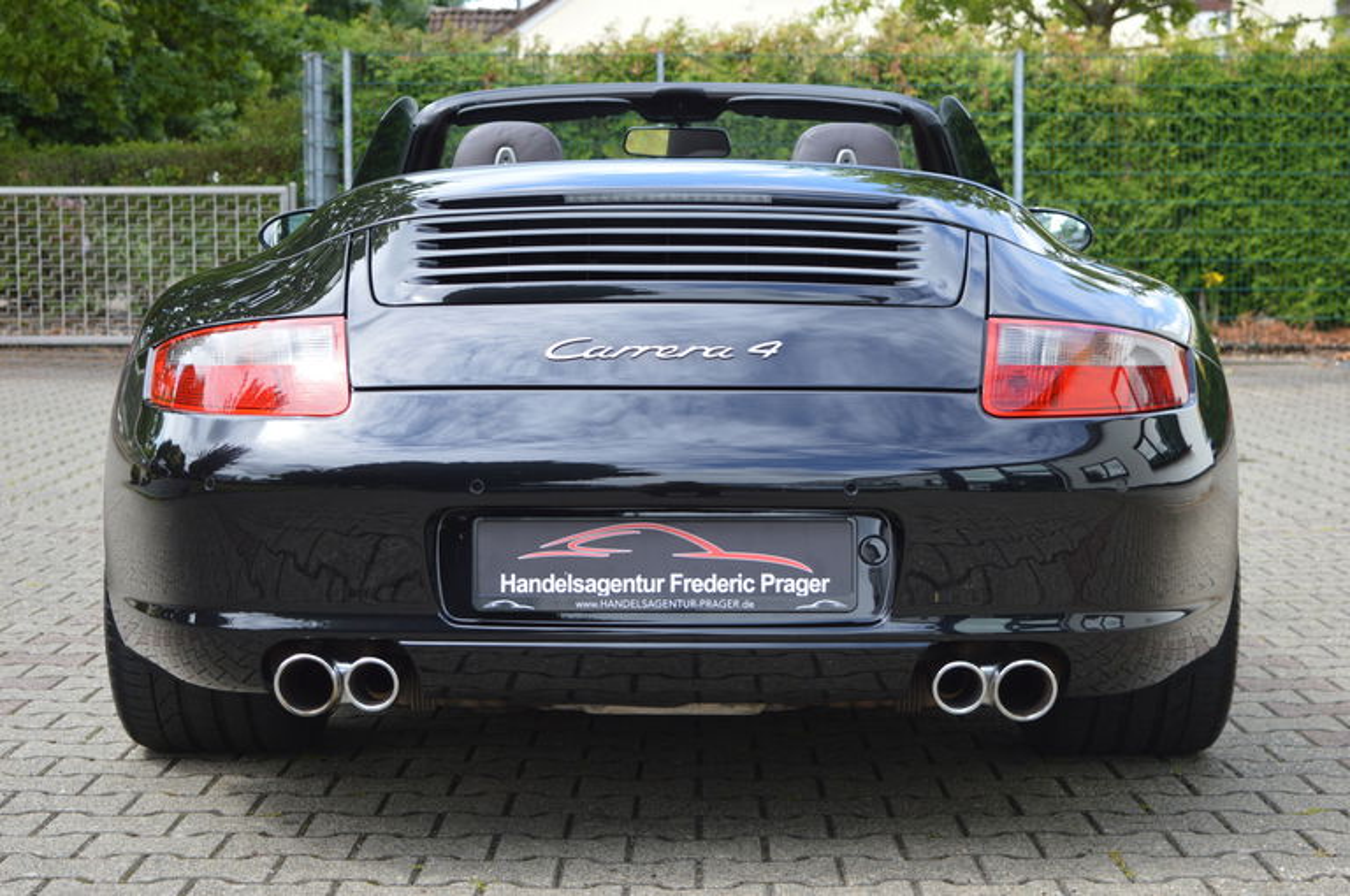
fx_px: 2359
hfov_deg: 31.9
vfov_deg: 21.5
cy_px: 448
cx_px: 675
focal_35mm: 63
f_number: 5.6
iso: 100
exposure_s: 1/125
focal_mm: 42
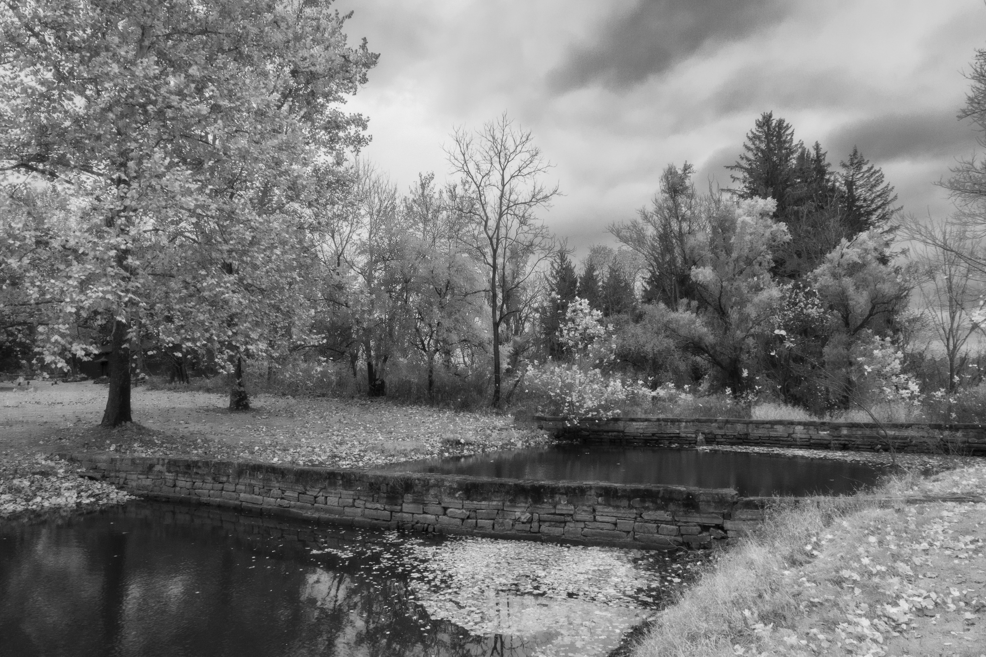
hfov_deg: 73.7
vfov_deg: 53.1
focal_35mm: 24
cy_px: 328
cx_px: 493
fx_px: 657
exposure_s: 1/10
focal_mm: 8.8
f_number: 10
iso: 800
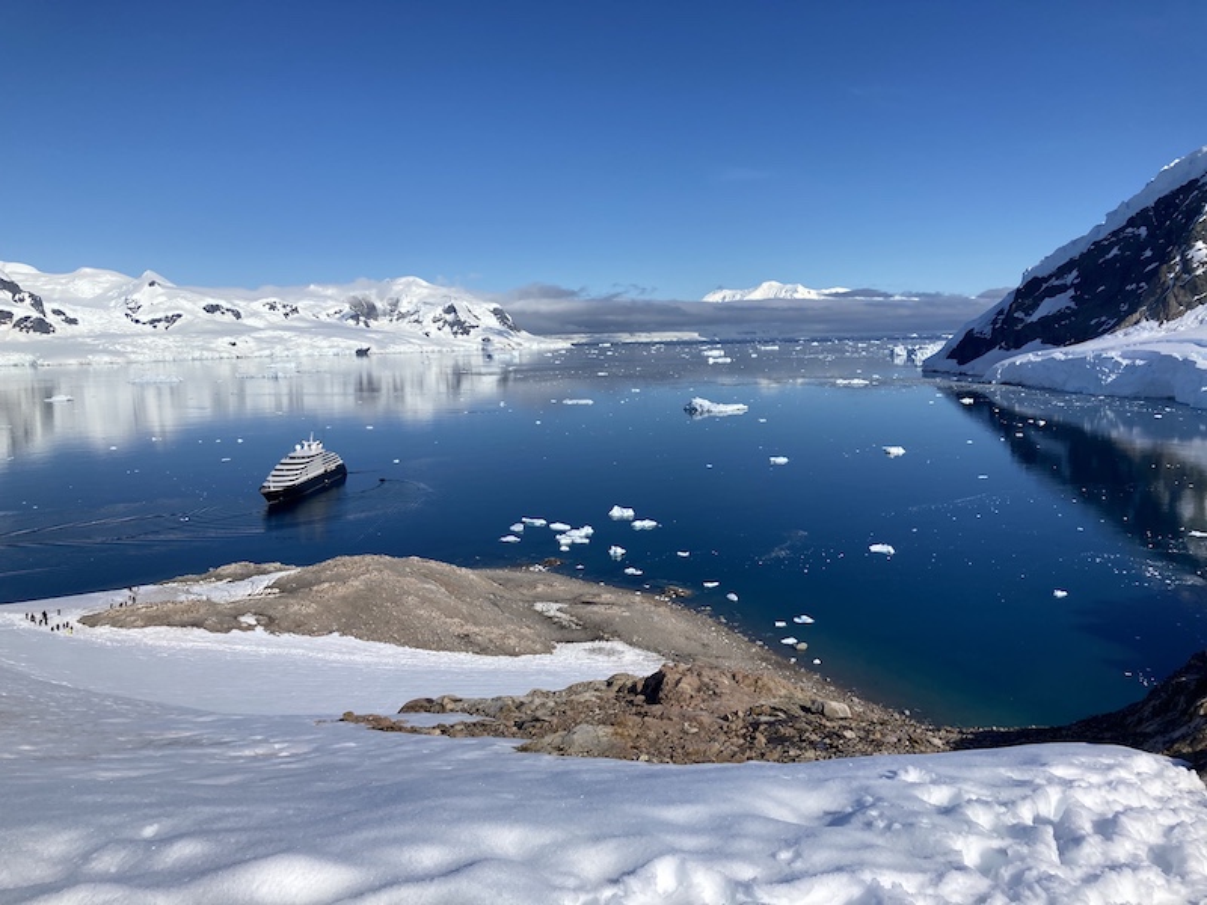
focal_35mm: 28
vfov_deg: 49.7
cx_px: 604
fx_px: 976
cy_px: 452
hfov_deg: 63.4
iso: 20
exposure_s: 1/5348
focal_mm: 3.99
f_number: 1.8
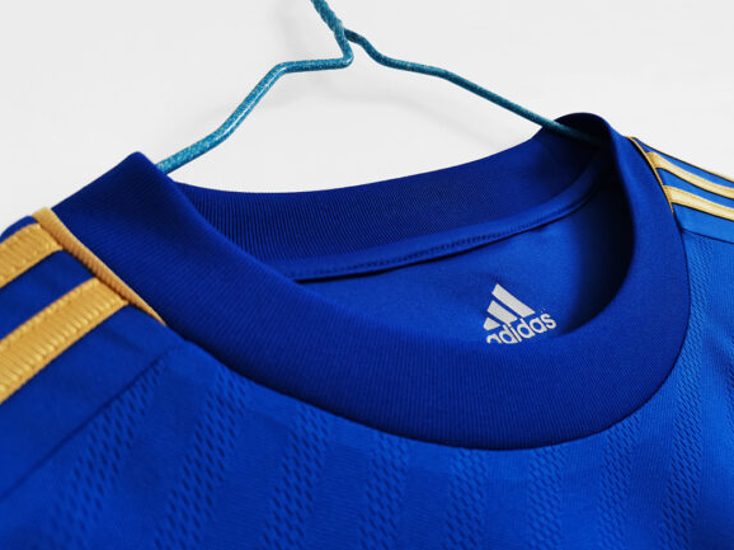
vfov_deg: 51.3
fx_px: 572
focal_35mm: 27
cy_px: 265
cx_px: 372
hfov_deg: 65.3
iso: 125
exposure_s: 1/50
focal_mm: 5.58
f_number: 1.8
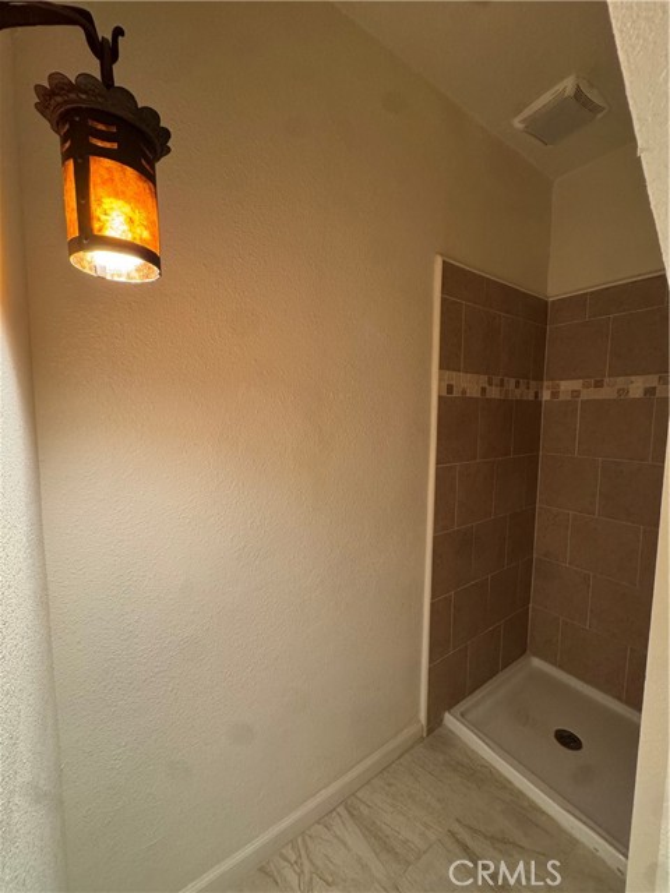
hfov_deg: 85.7
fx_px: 361
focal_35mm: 14
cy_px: 446
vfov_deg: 102.1
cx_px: 335
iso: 400
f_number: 2.2
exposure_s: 1/60
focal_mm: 2.22
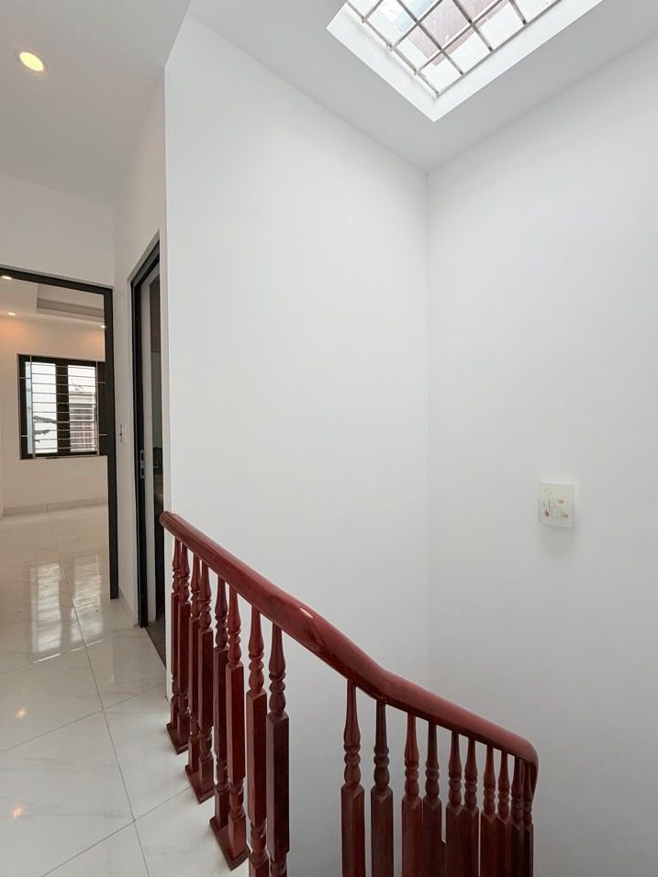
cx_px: 335
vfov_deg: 98.2
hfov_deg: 81.7
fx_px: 380
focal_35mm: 15
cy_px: 437
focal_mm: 2.22
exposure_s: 1/445
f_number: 2.2
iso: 64
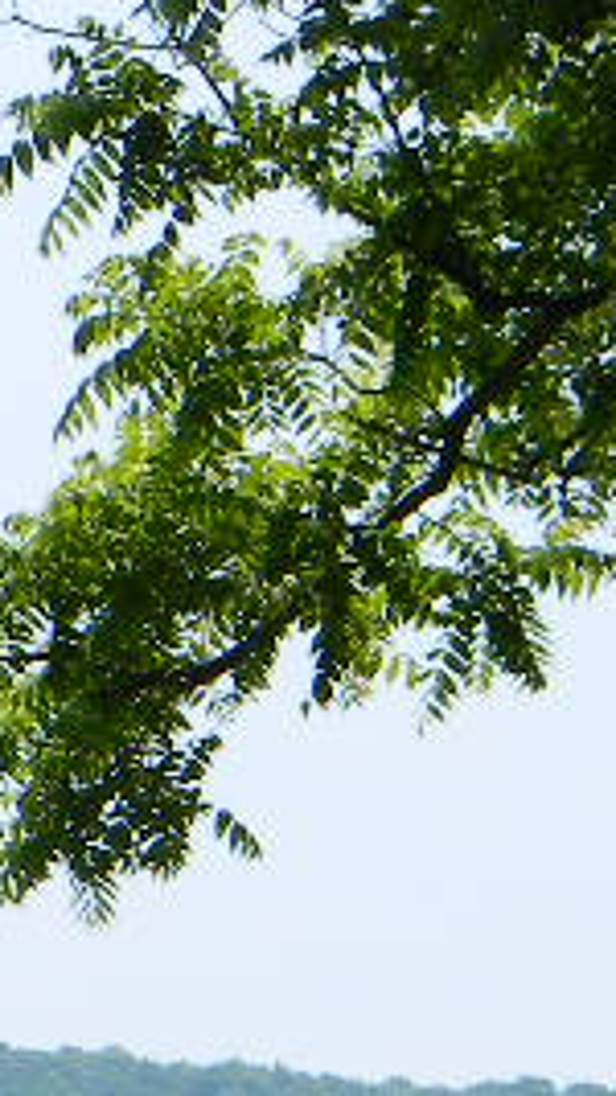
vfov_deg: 6.2
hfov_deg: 3.5
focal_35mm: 347
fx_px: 10086
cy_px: 1465
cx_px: -542
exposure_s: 1/565
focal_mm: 15.1
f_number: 4.5
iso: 80
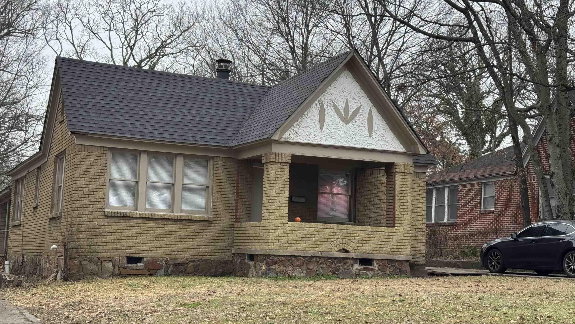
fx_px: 808
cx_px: 286
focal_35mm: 53
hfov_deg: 39.2
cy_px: 159
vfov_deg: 22.6
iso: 64
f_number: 1.78
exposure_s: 1/289
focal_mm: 6.76
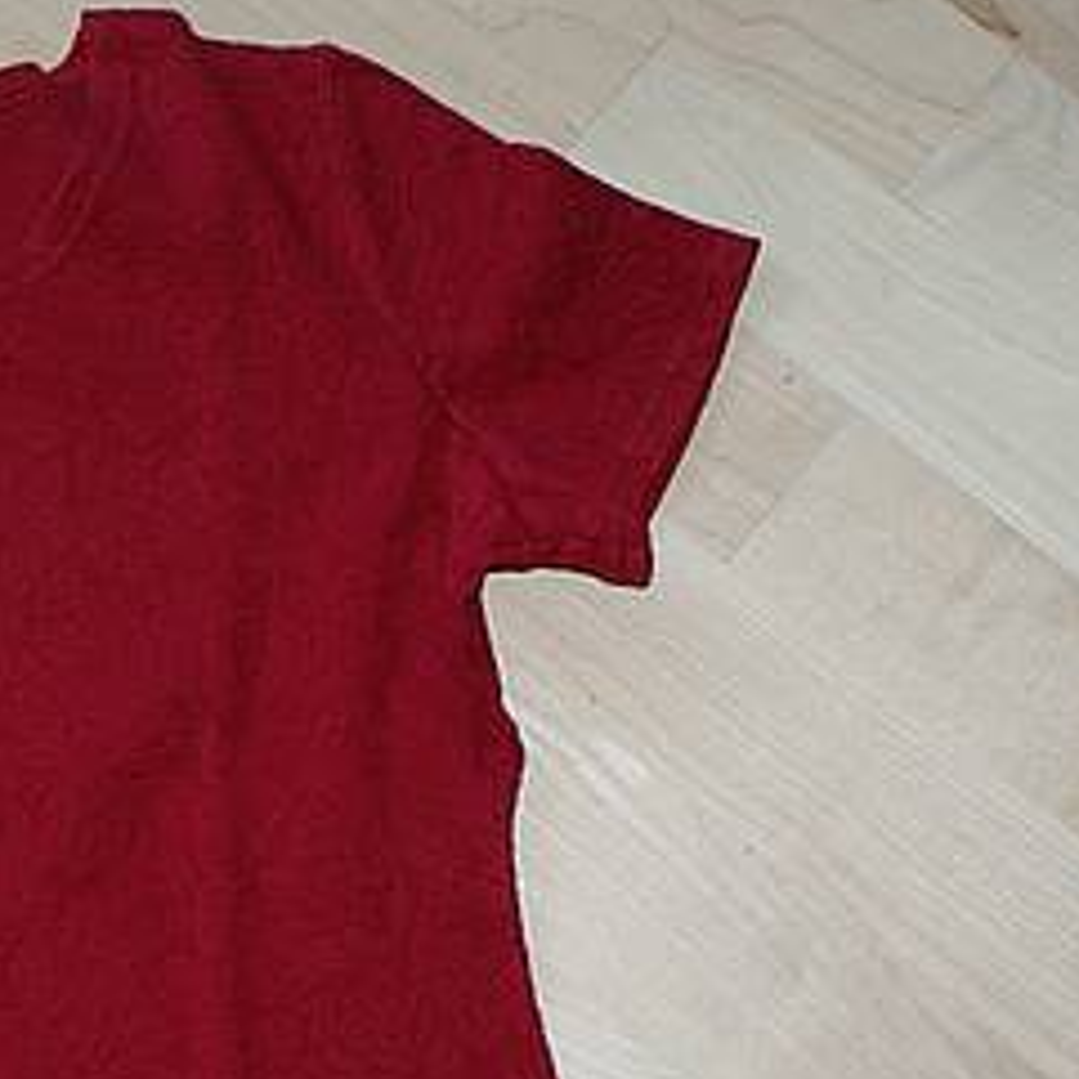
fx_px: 3491
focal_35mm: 99
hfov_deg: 17.0
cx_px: -119
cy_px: 676
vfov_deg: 17.5
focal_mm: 30
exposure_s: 1/60
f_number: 5.6
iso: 400
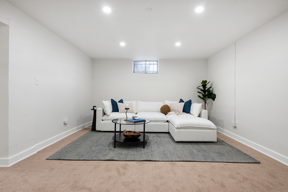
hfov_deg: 90.0
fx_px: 144
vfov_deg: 67.5
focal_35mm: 18
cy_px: 96
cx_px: 144
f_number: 8
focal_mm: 18
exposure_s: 1/10
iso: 640
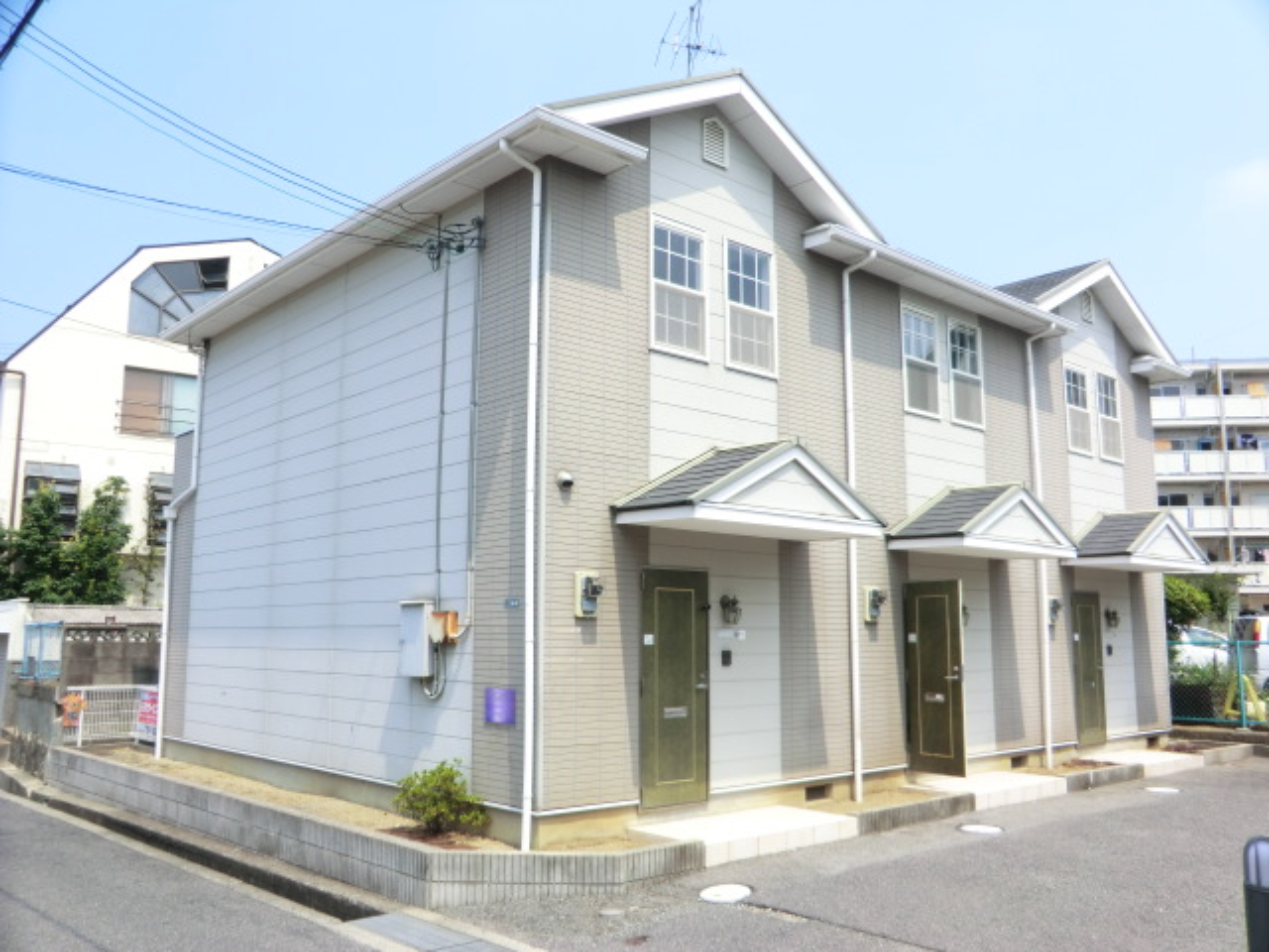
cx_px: 634
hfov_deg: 61.7
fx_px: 1063
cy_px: 476
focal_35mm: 29
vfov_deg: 48.2
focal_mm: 5.2
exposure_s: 1/800
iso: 80
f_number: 3.5
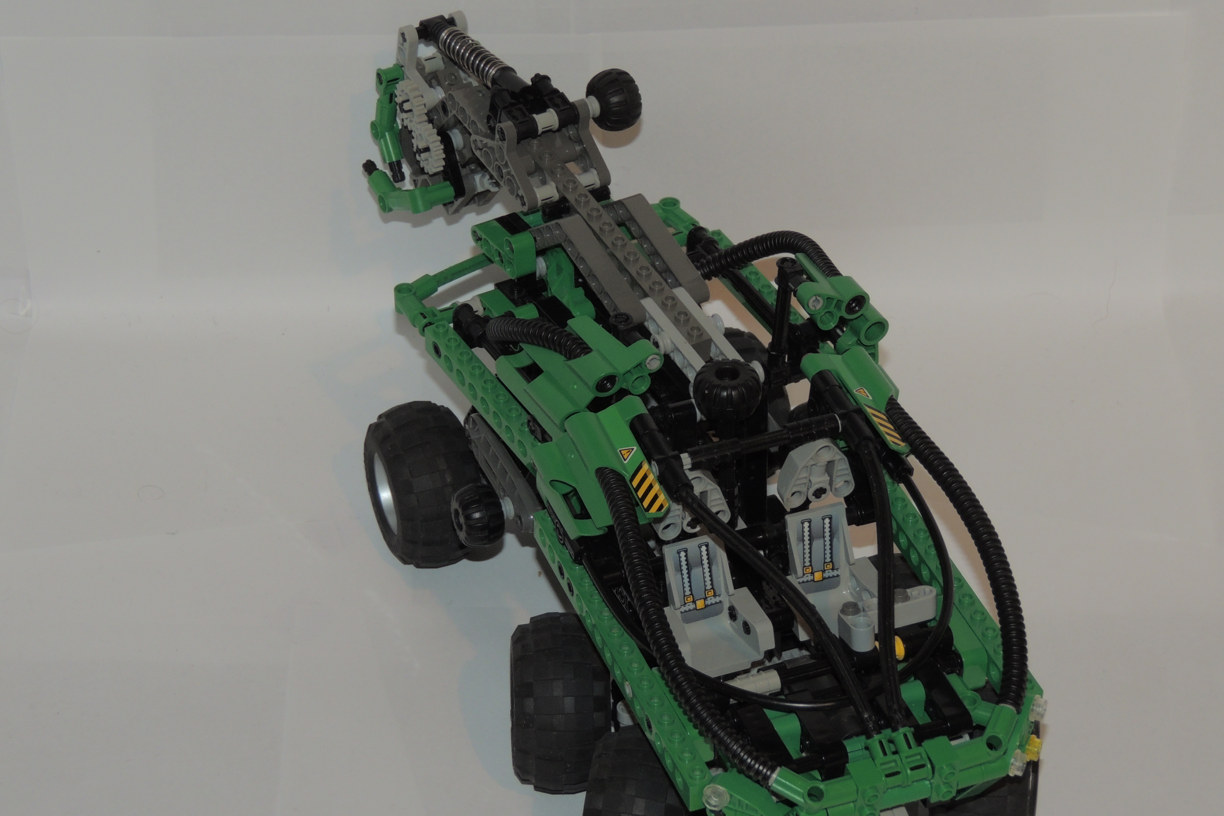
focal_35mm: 111
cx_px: 639
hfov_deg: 18.4
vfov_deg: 12.3
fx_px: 3773
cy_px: 455
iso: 200
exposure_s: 1/60
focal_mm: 17.8
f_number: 4.1
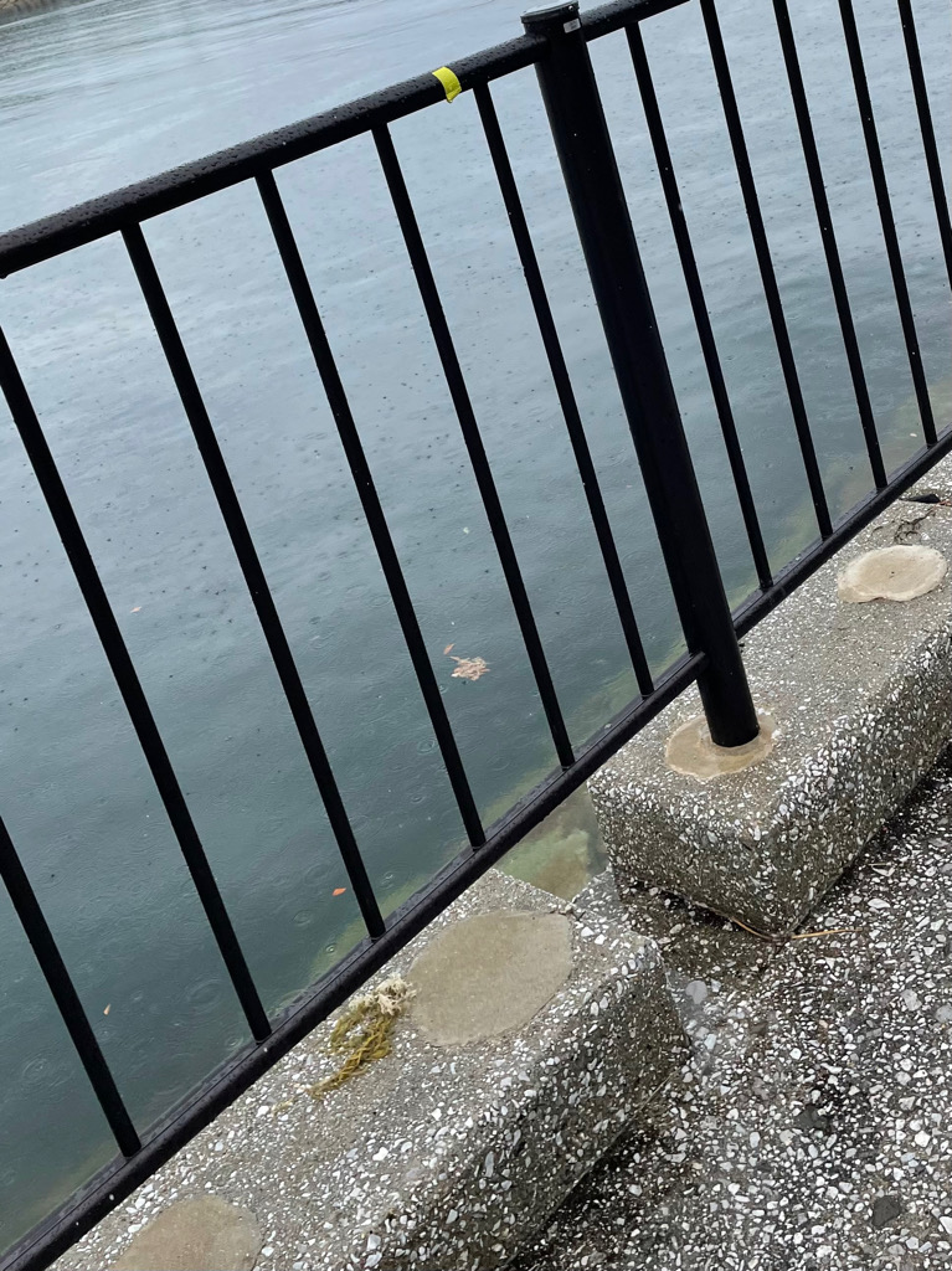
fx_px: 954
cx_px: 476
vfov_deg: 67.3
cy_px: 636
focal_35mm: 26
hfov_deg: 53.0
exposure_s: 1/3205
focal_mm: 4.2
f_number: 1.6
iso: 32
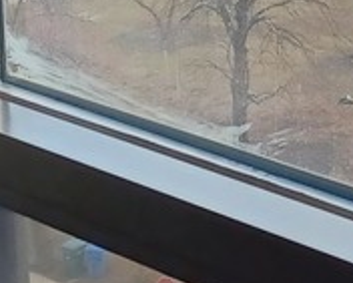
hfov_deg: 9.5
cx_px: 415
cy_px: -309
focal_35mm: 200
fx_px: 2091
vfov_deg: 7.4
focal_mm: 4.6
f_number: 1.8
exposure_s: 1/212
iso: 32
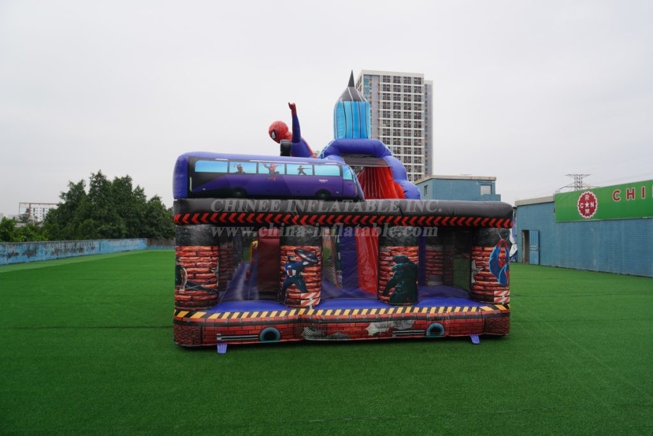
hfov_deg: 73.7
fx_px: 435
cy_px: 218
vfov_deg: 53.1
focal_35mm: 24
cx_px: 326
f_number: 7.1
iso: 100
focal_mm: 16
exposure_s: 1/125
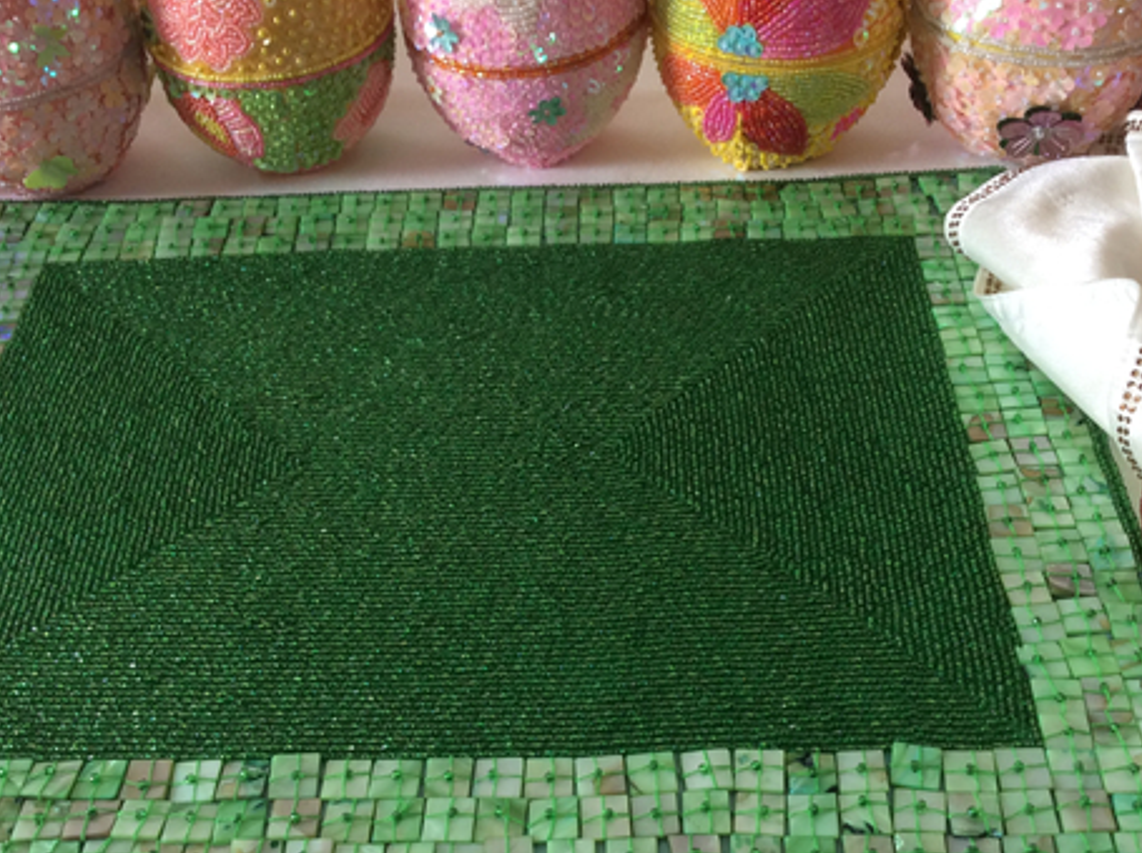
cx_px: 557
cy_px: 444
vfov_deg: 32.1
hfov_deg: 42.1
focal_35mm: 45
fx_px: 1483
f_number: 2.4
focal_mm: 3.3
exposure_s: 1/33
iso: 32
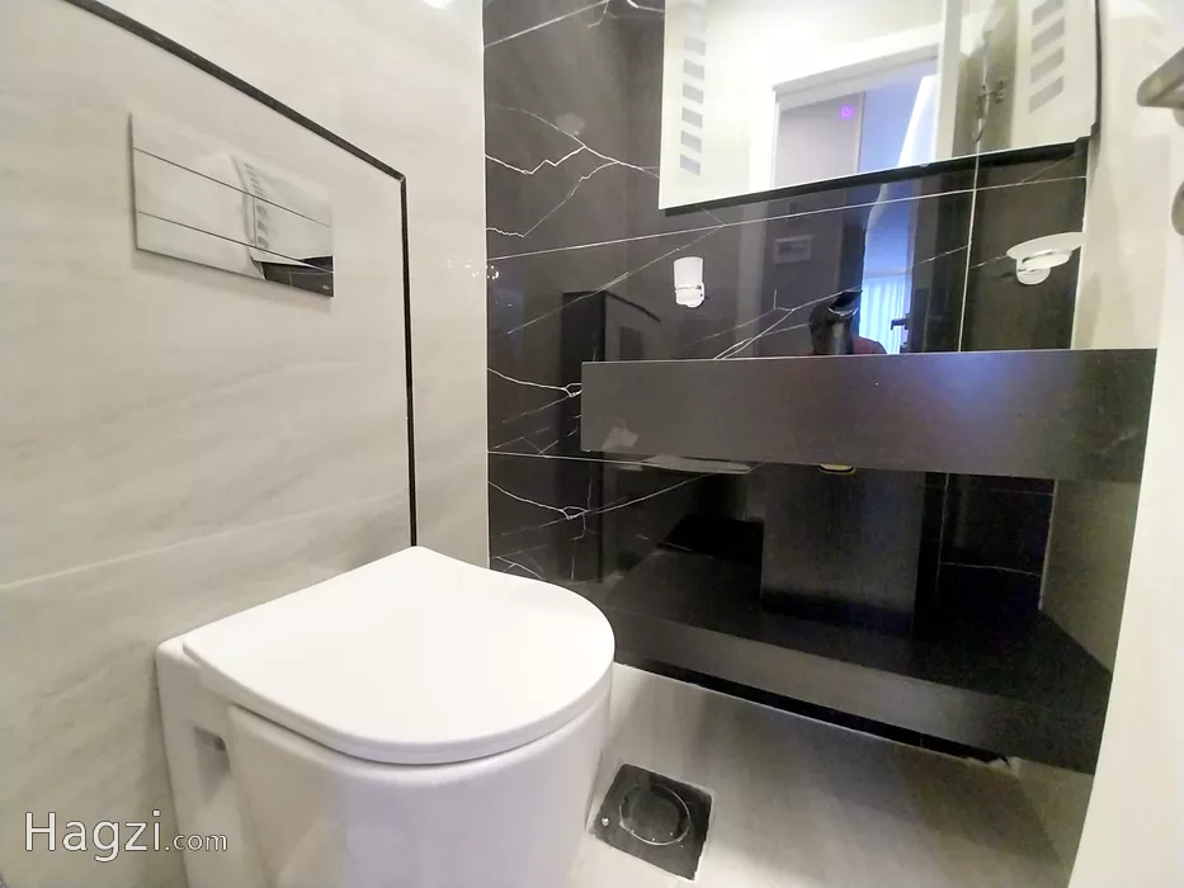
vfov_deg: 89.9
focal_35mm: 13
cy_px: 444
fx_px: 445
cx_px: 592
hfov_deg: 106.2
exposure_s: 1/25
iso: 200
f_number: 2.2
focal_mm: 1.3
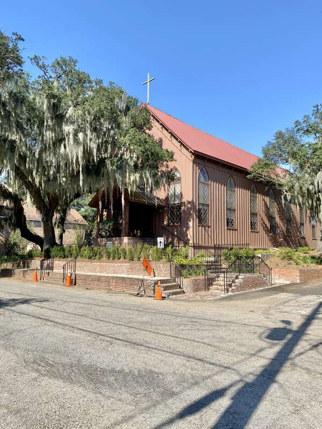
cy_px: 214
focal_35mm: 26
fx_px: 322
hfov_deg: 53.1
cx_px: 161
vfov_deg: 67.3
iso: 32
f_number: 1.8
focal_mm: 4.25
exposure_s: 1/1653
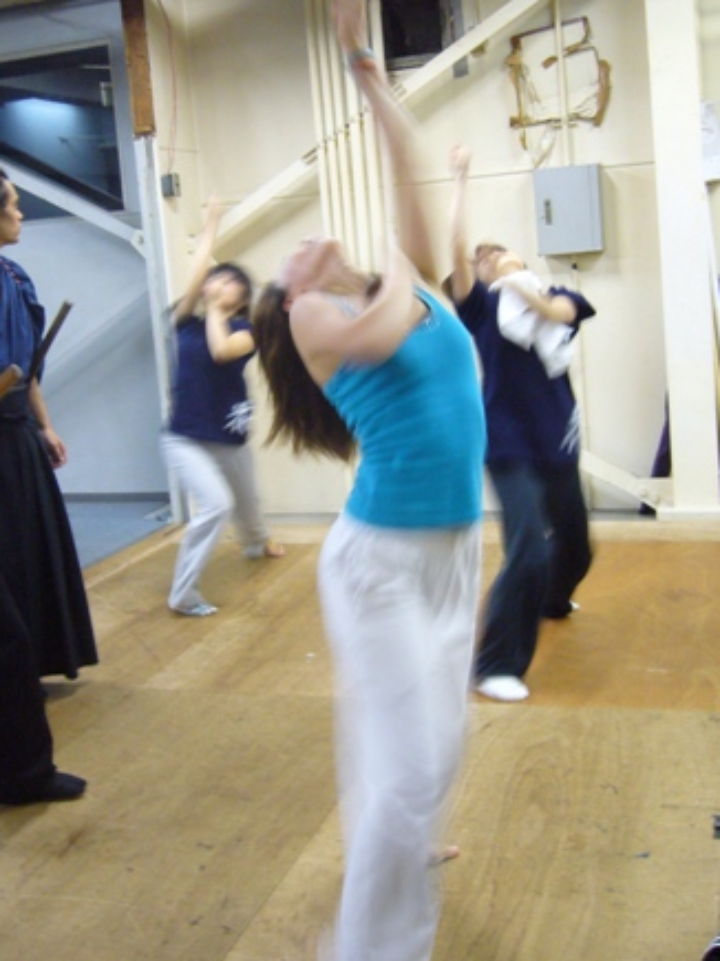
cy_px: 432
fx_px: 1193
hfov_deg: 33.5
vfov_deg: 43.8
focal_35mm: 43
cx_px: 299
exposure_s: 1/10
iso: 200
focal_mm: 5.8
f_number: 2.8
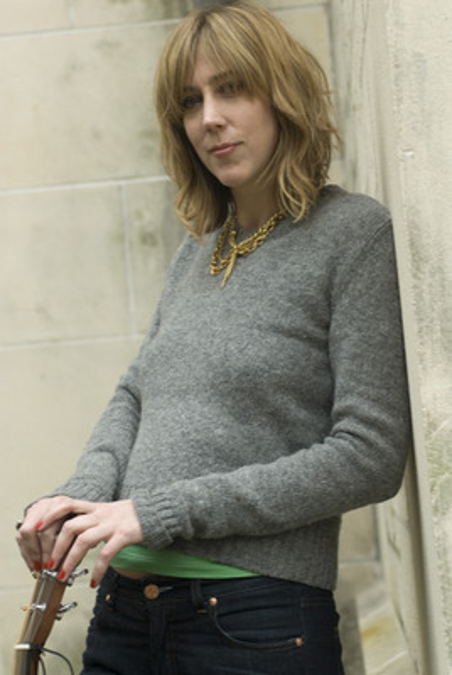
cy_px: 338
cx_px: 226
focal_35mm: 87
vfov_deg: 23.3
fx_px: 1633
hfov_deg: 15.8
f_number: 3.5
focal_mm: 58
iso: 200
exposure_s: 1/100
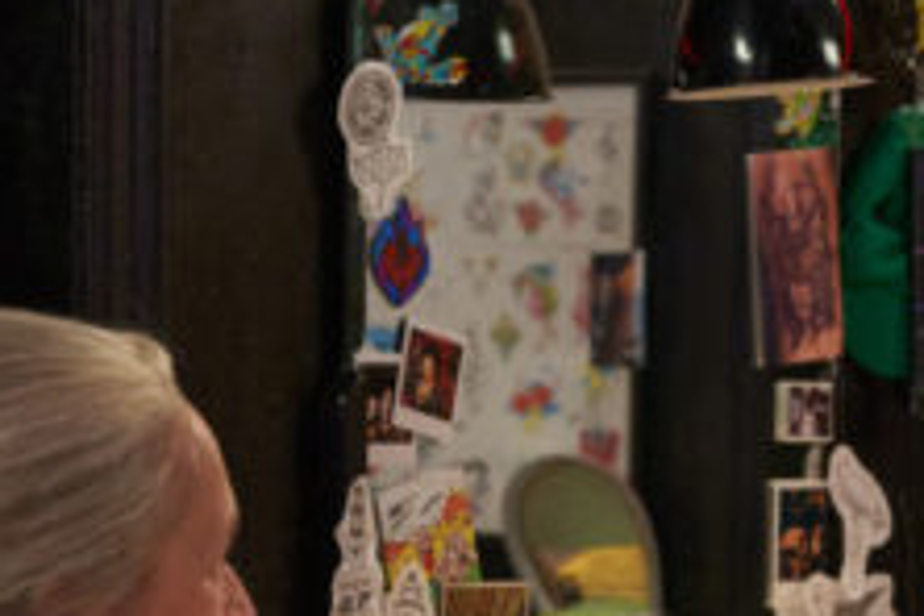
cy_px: 620
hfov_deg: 10.8
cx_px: 807
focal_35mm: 189
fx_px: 4851
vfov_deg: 7.2
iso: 8000
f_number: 5.6
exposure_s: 1/160
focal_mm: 70
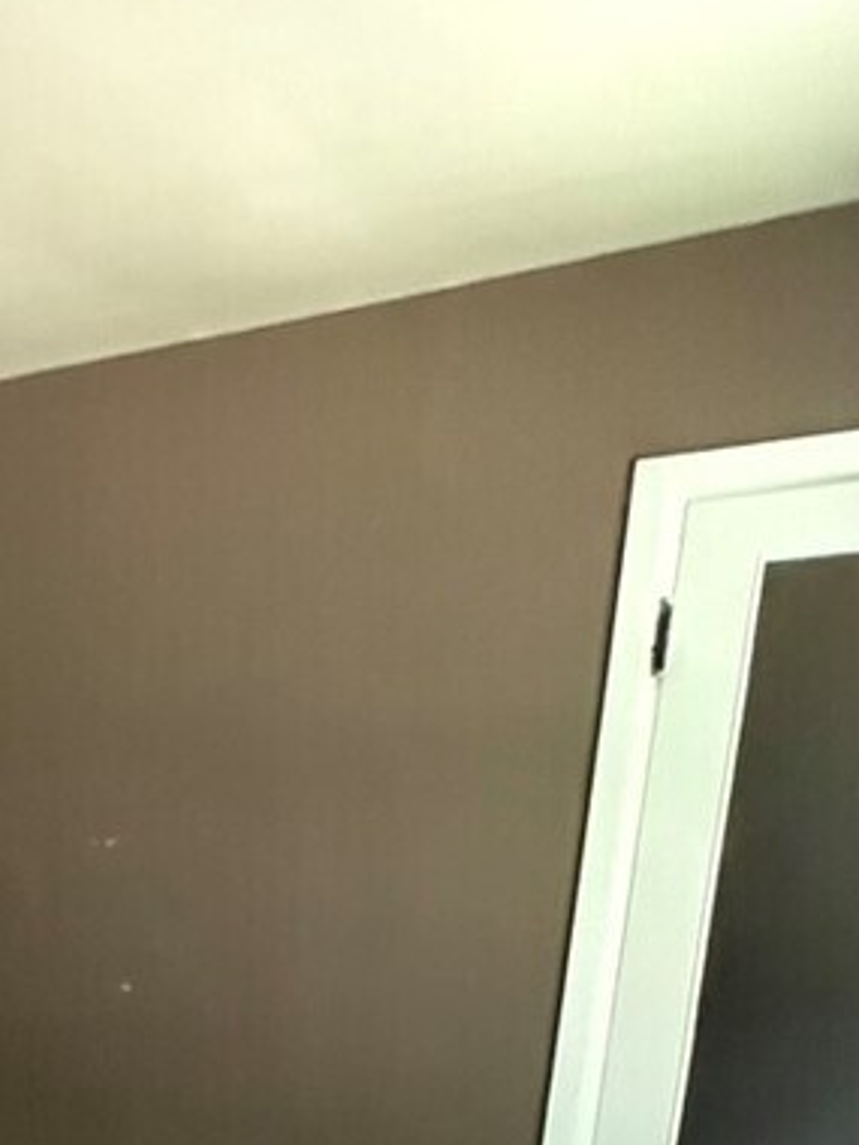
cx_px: -735
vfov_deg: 32.0
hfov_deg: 19.5
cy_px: 1256
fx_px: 1754
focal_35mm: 53
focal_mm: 2.22
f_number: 2.2
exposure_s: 1/60
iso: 1250
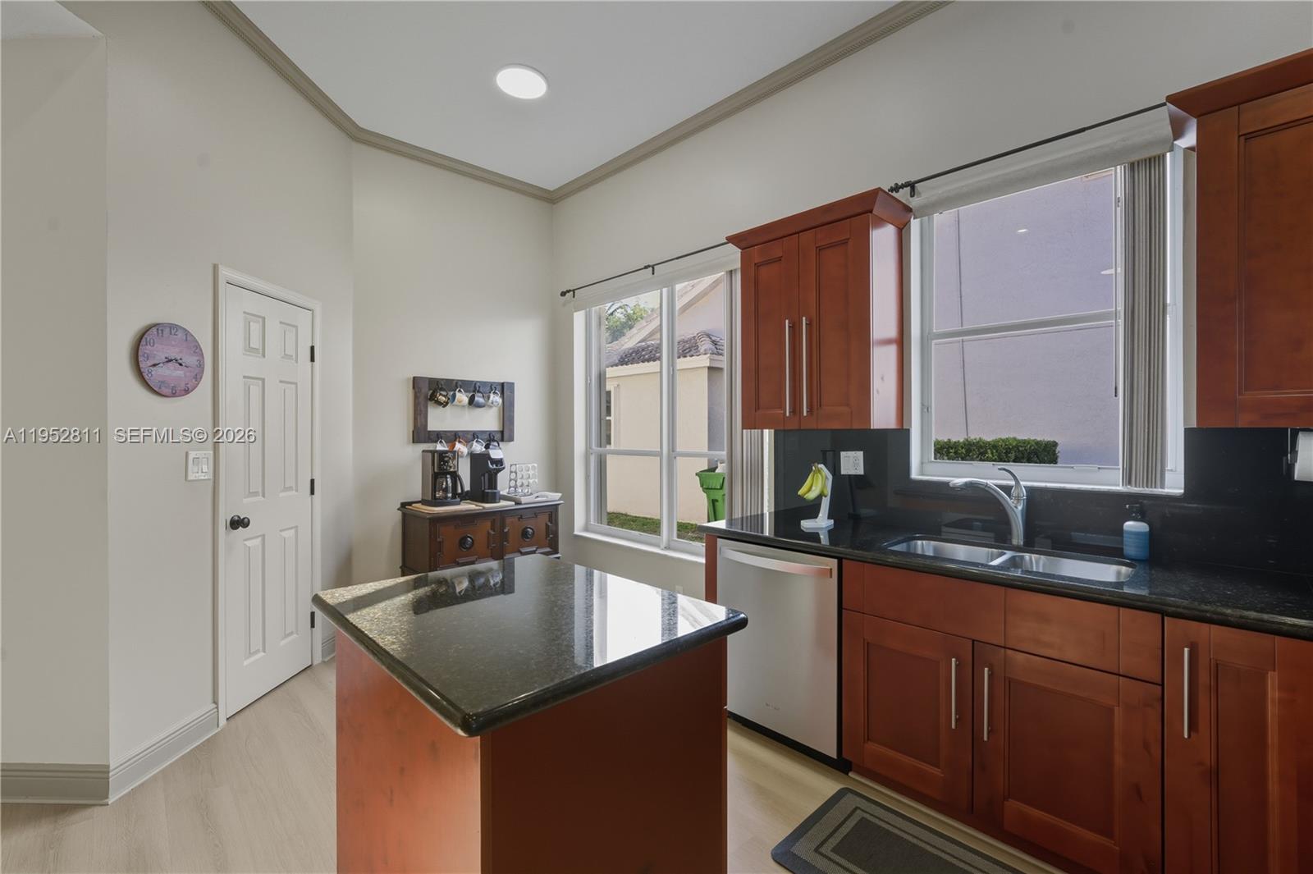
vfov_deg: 77.3
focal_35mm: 15
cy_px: 437
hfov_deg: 100.4
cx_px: 656
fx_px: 547
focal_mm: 15
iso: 320
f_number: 8
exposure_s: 1/320
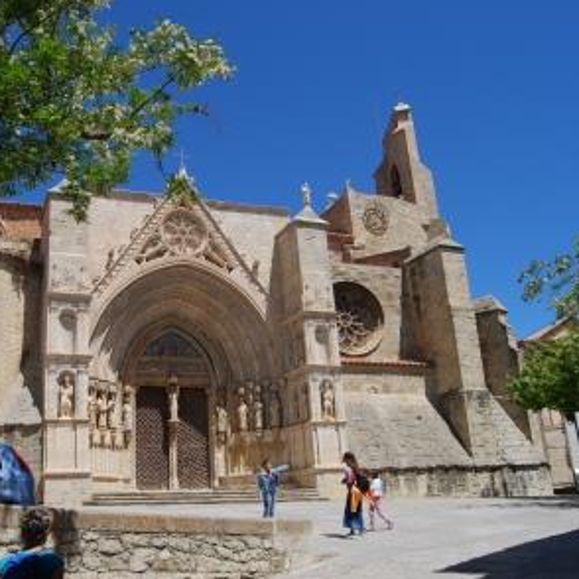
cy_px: 288
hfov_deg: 46.7
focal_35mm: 35
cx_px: 209
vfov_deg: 47.2
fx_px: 662
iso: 100
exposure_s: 1/250
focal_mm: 18
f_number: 8
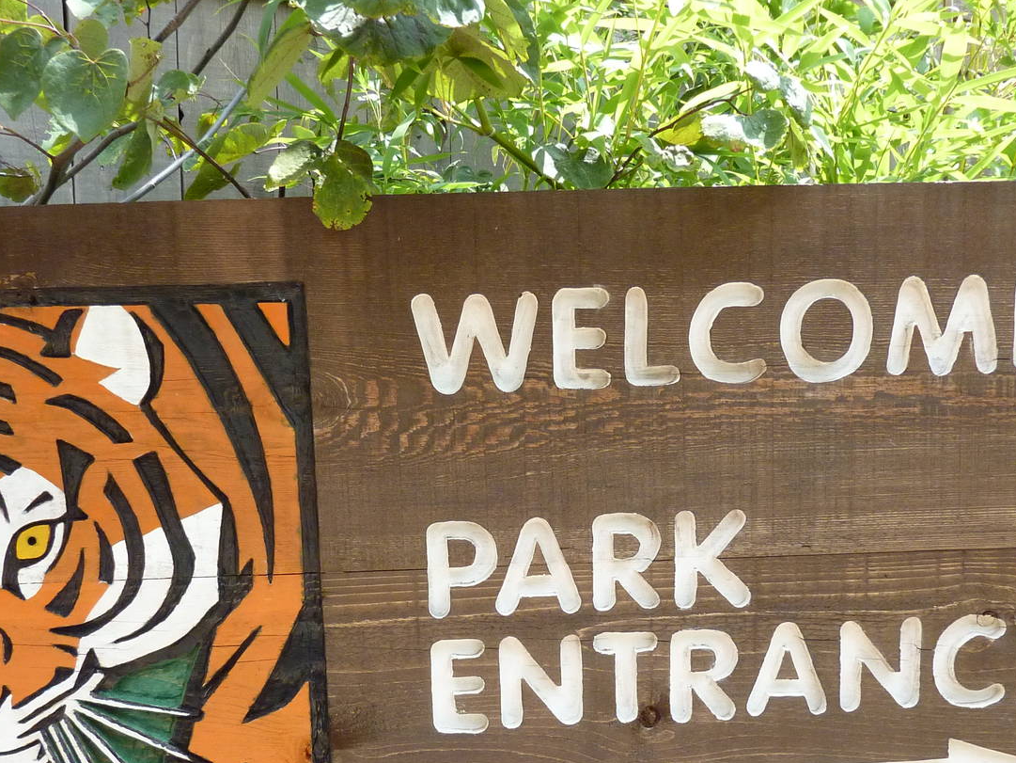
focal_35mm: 37
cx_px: 458
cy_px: 563
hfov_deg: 50.1
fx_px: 1086
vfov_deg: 37.8
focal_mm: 4.1
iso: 250
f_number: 3.3
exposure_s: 1/500
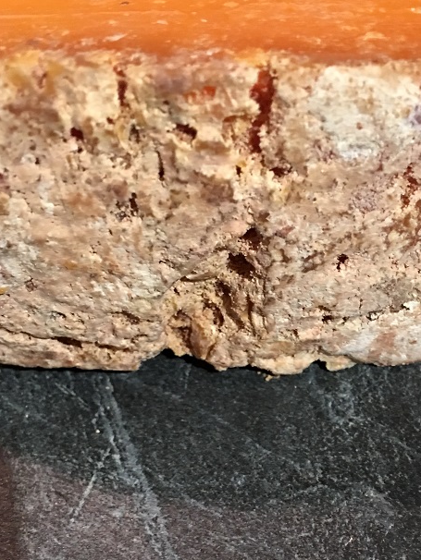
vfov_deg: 36.6
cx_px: 335
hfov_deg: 28.0
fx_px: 826
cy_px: 419
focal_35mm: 51
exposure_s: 1/17
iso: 125
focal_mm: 4.15
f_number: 2.2
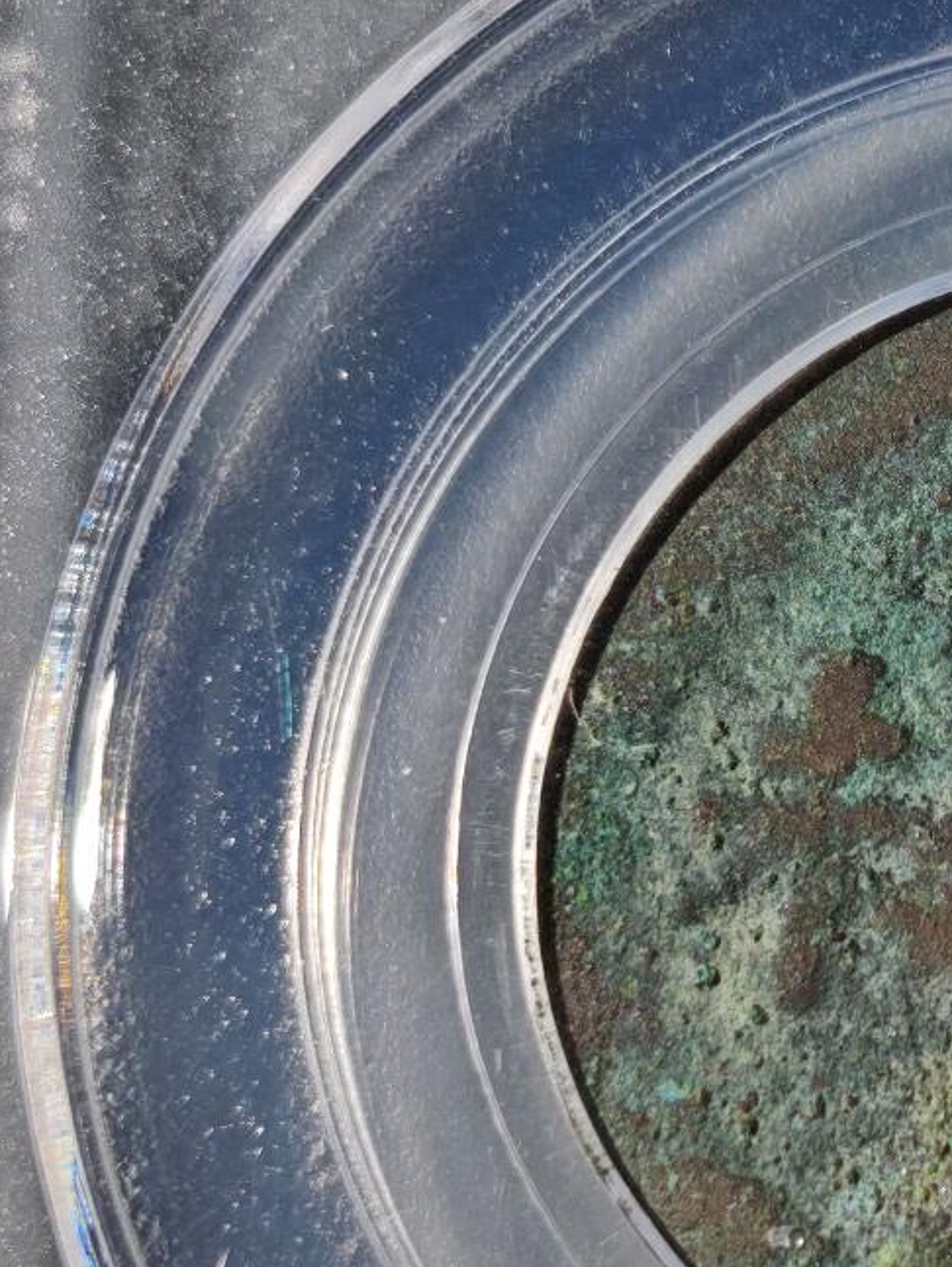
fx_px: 5092
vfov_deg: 14.2
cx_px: 1111
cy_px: 482
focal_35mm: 139
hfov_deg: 10.5
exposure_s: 1/162
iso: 50
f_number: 1.63
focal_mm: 5.85
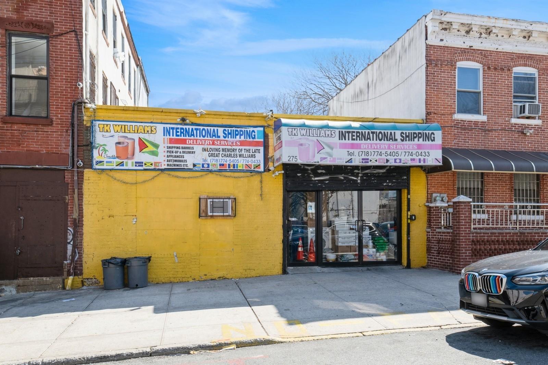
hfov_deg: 61.9
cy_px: 182
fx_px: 457
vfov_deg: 43.6
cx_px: 274
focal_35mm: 30
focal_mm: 30
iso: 640
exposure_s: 1/200
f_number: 14
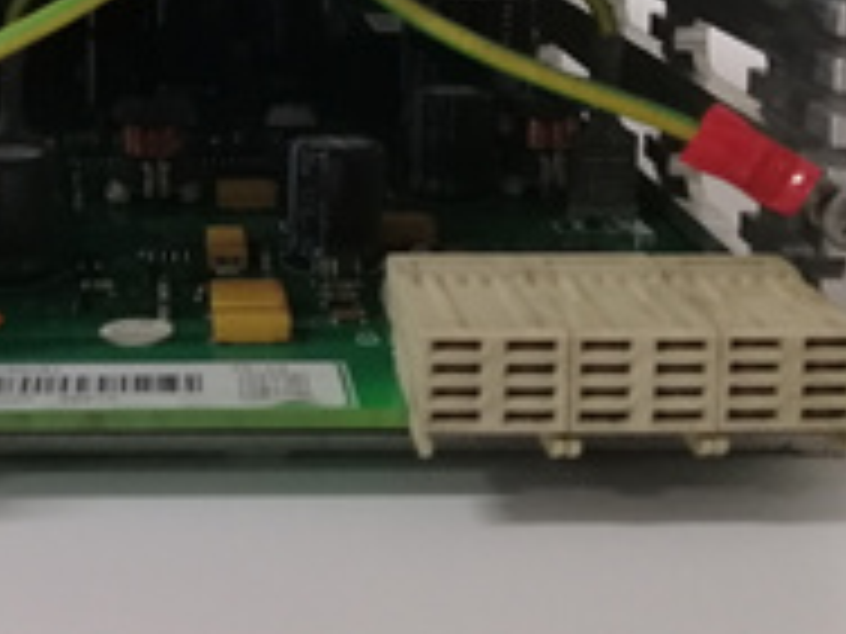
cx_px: 176
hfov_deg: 27.6
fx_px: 1686
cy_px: 34
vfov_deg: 20.8
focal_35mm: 69
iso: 200
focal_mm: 3.81
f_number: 2.2
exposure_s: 1/33.3
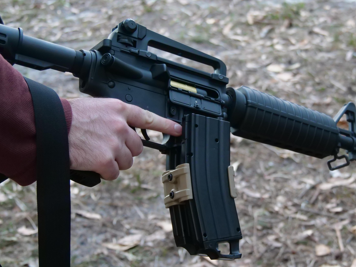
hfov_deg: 21.3
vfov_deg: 16.1
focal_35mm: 92
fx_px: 946
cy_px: 124
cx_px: 227
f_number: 4.4
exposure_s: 1/80
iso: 2500
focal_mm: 32
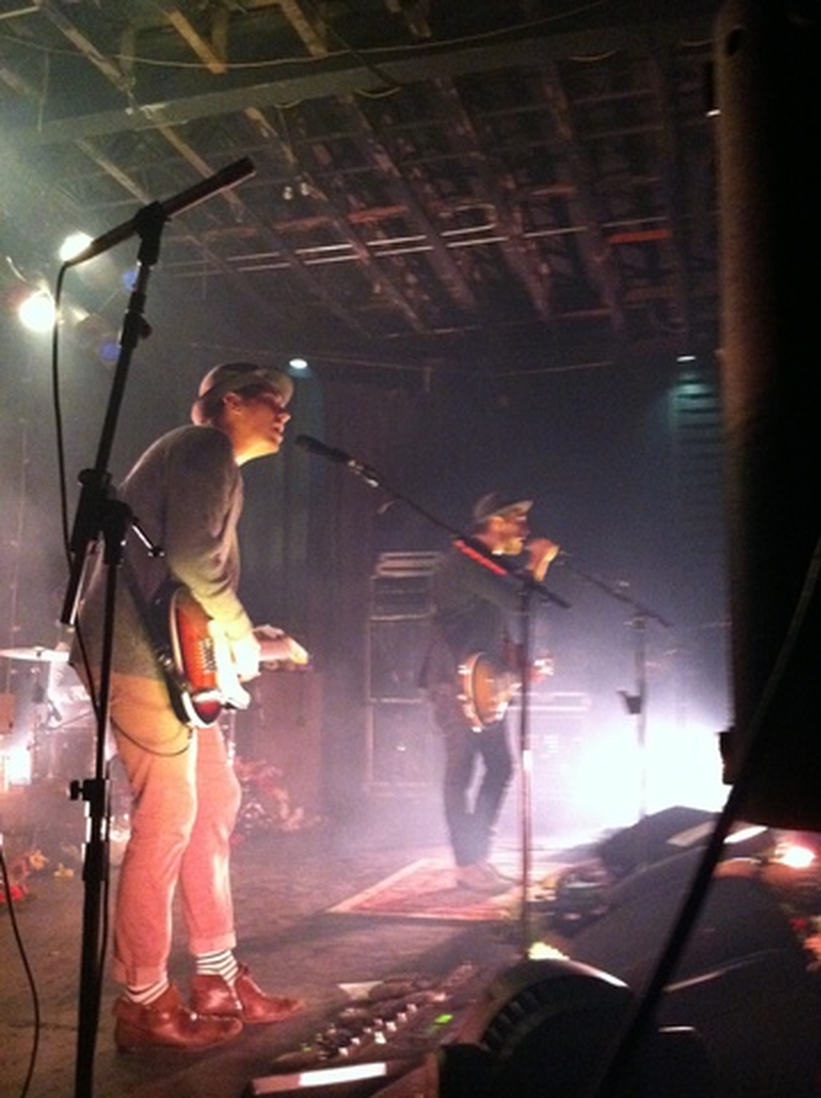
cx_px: 410
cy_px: 549
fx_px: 1109
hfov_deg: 40.6
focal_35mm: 35
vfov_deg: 52.7
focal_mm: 3.85
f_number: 2.8
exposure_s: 1/15
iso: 1000
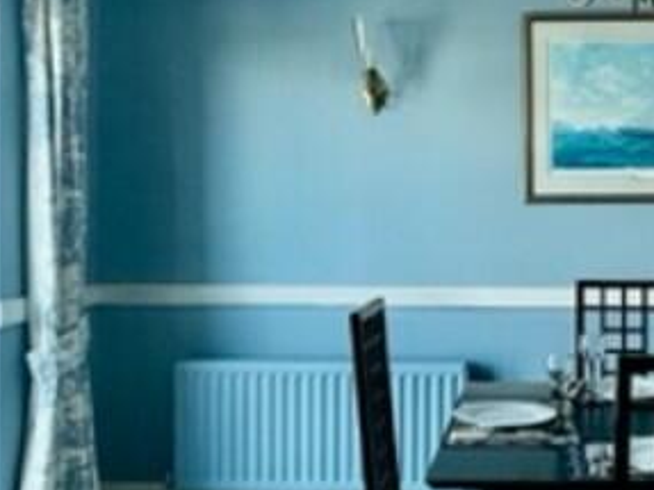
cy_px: 207
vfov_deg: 29.0
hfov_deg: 36.5
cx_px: 549
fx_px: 944
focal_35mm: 50
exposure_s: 1/246
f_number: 2.2
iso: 40
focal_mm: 2.22
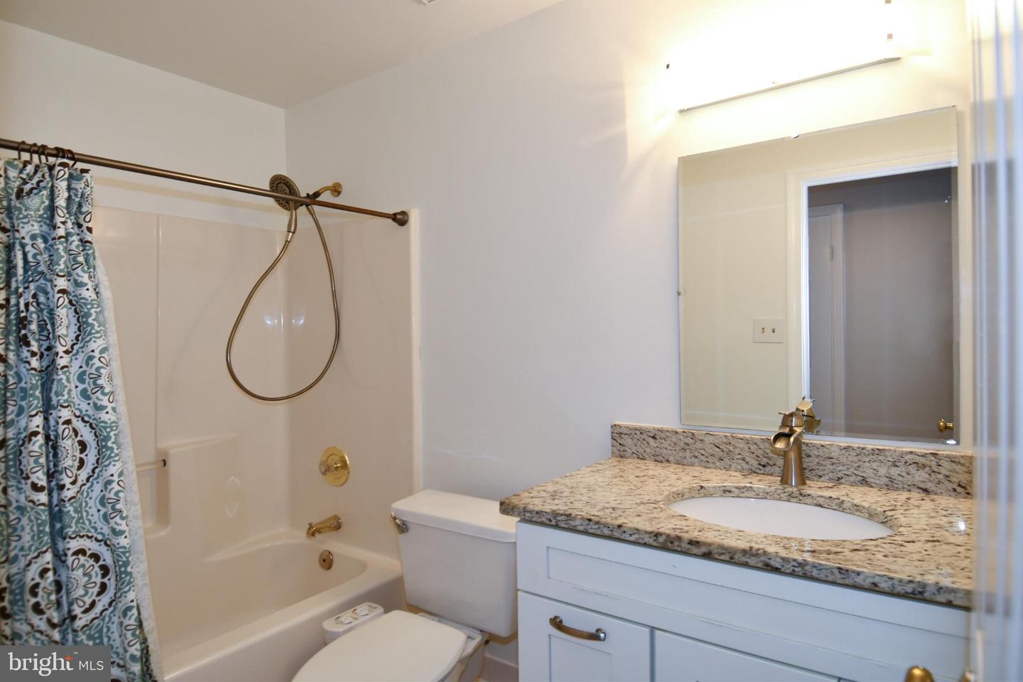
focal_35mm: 18
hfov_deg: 90.0
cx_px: 512
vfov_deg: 67.4
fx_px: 511
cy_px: 341
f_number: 4
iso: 220
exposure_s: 1/60
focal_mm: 12
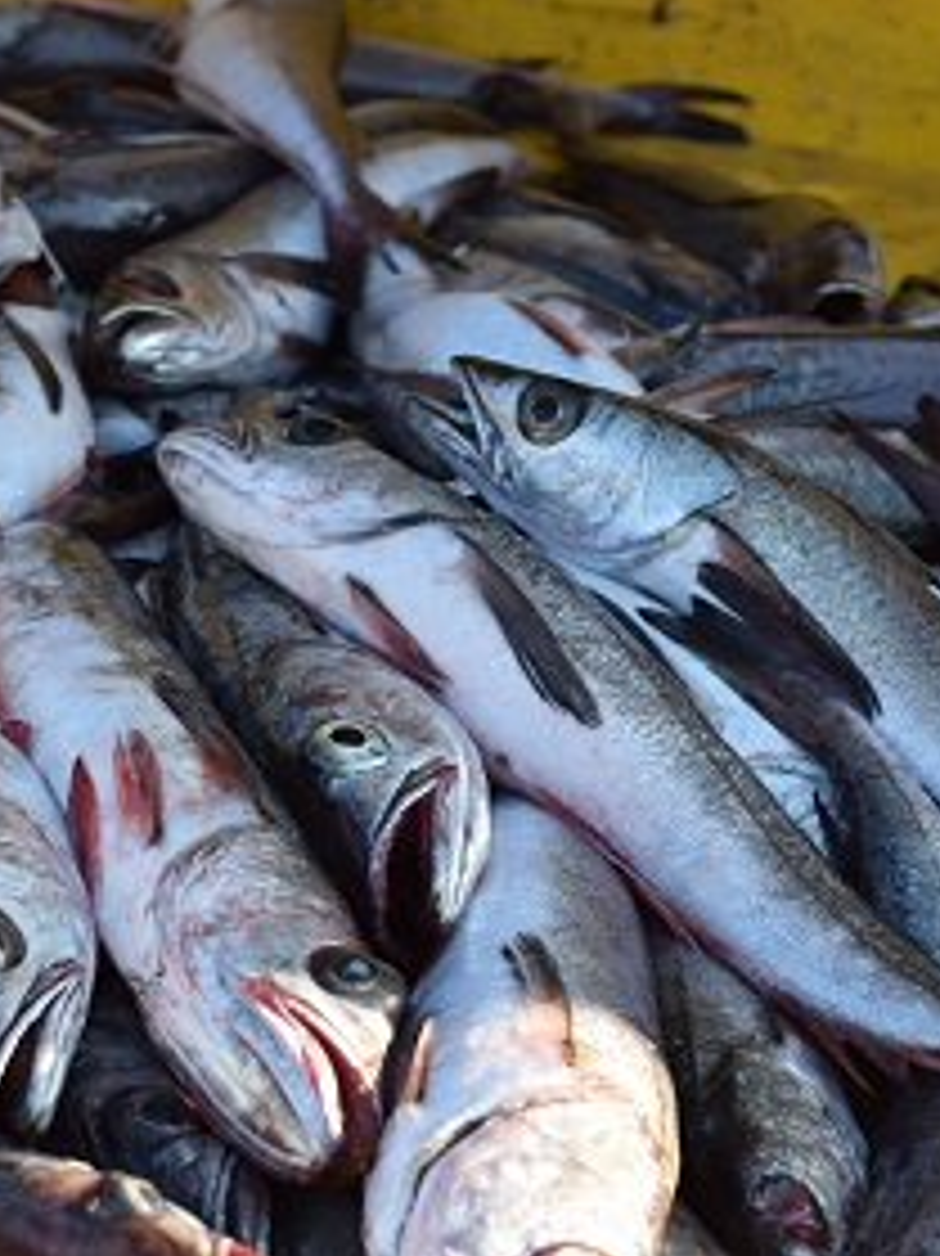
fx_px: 4375
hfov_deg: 12.2
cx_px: 151
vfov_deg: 16.3
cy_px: 623
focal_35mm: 121
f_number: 8
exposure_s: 1/250
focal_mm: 55
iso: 400
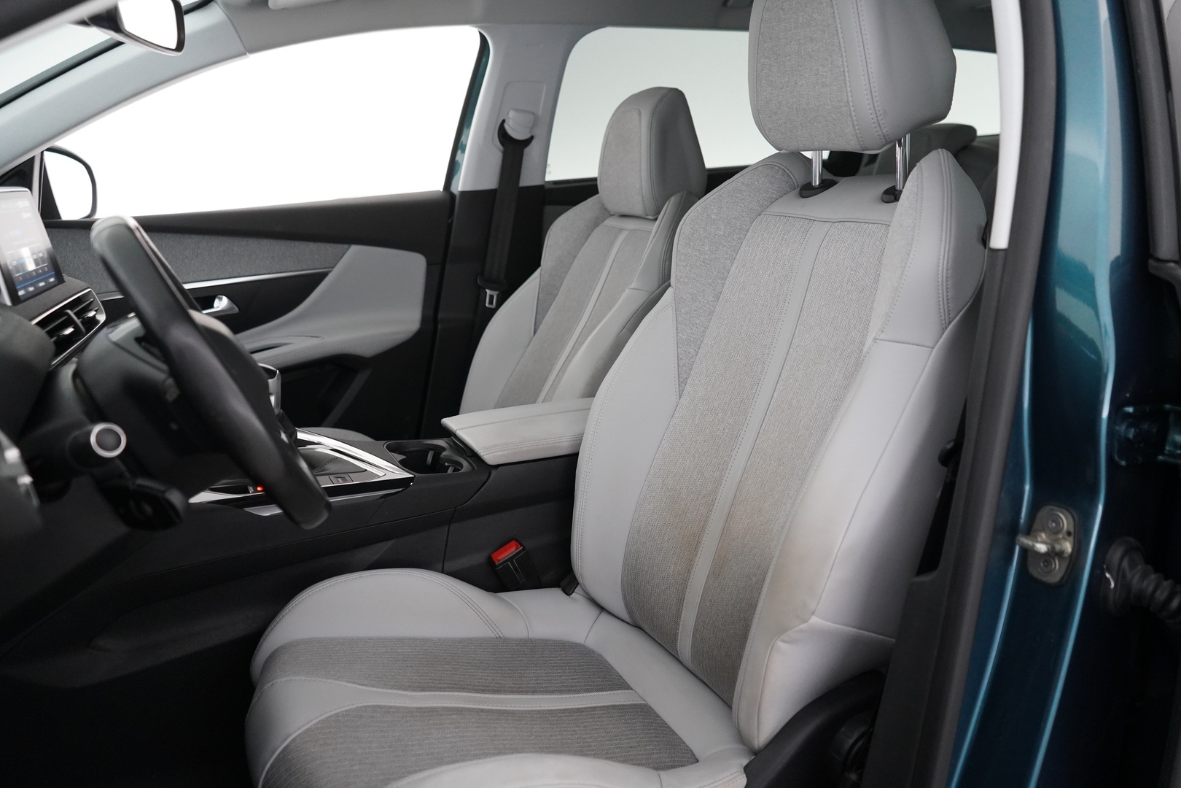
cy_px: 394
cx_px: 590
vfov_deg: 46.4
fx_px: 918
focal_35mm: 28
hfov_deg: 65.5
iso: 4000
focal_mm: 28
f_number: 3.5
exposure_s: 1/60
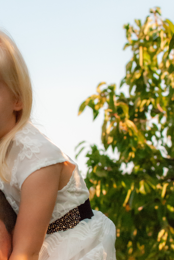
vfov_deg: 20.4
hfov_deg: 13.7
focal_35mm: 100
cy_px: 159
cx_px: 35
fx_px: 722
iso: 1600
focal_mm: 35
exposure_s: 1/4000
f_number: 4.5
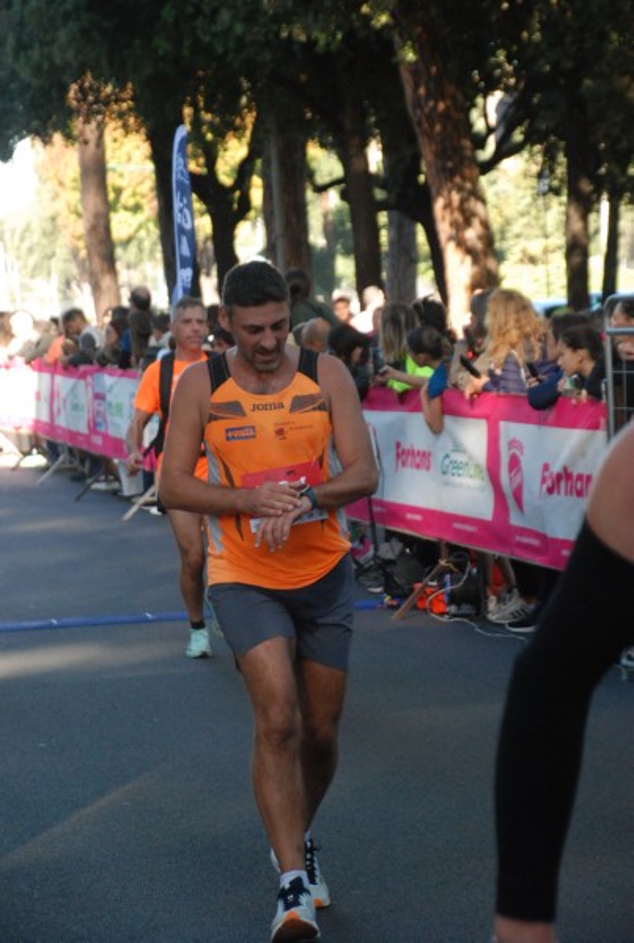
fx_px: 3351
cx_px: 317
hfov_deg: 10.8
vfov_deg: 16.0
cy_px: 472
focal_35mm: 128
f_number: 5.6
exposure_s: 1/320
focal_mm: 85
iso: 1000
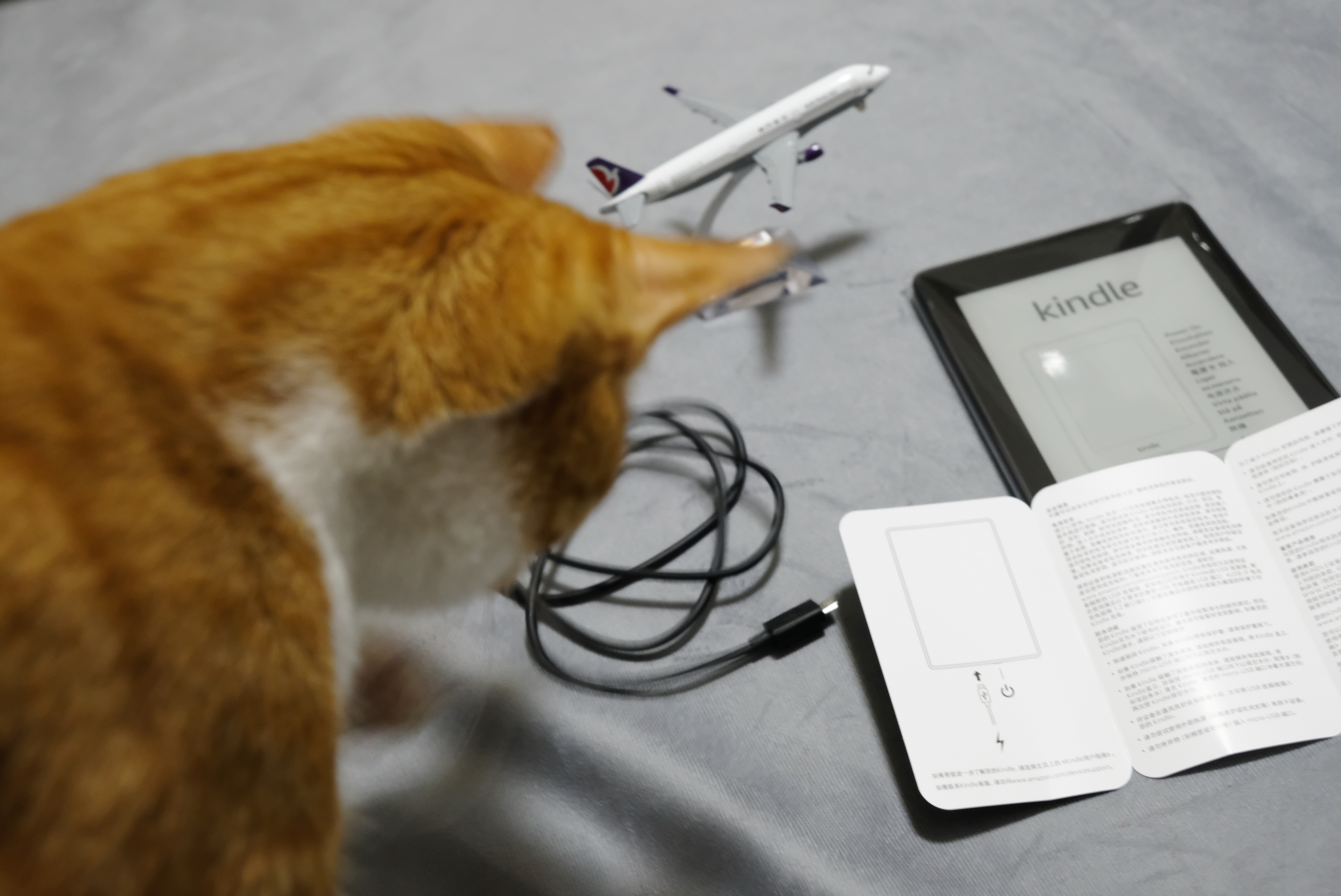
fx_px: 1491
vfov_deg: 33.4
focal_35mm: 40
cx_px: 670
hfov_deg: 48.4
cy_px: 448
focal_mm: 26.5
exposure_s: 1/15
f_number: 4
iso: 3200
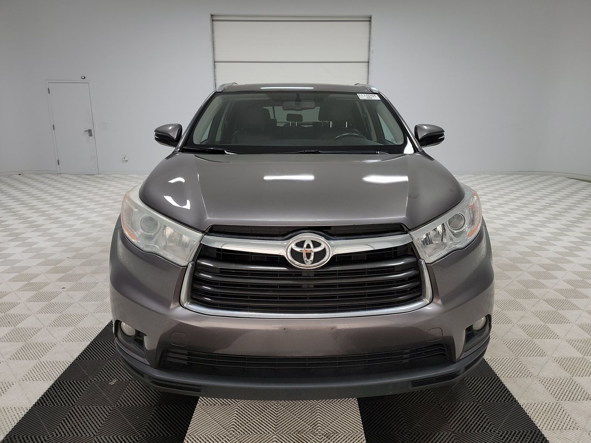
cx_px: 296
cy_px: 222
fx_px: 410
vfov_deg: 56.8
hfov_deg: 71.6
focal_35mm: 24
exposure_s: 1/119
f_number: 1.8
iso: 69
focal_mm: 6.7
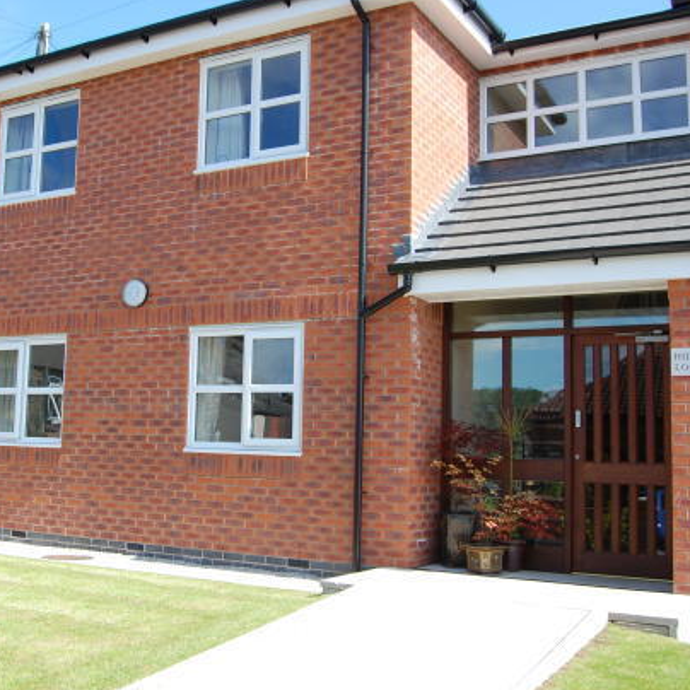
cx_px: 181
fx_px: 970
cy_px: 347
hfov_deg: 38.3
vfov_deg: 39.2
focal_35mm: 43
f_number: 7.1
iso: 200
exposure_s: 1/200
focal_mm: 22
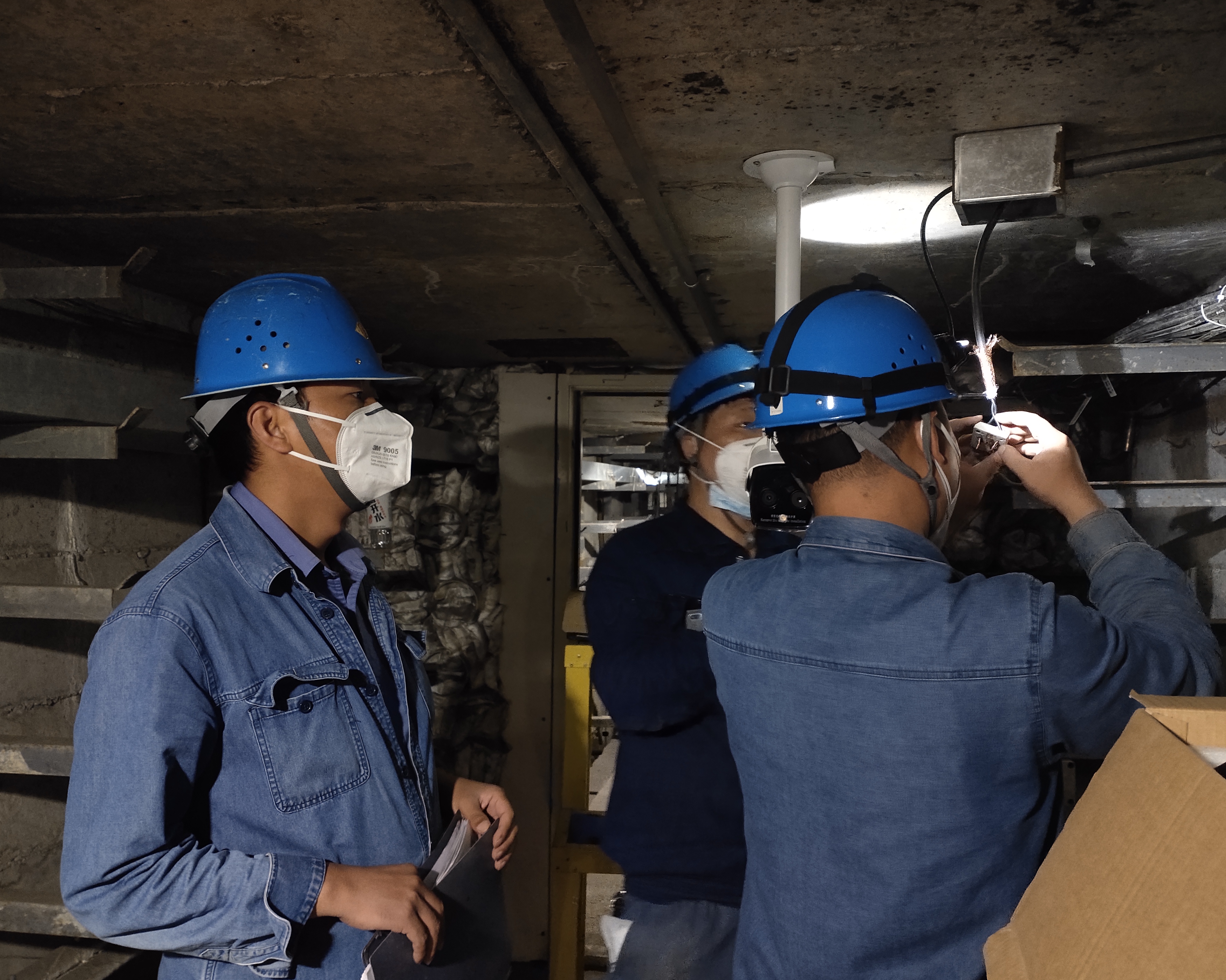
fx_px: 1052
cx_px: 619
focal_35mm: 29
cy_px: 499
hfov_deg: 60.4
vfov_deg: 50.0
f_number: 1.78
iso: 945
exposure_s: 1/50
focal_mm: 4.05
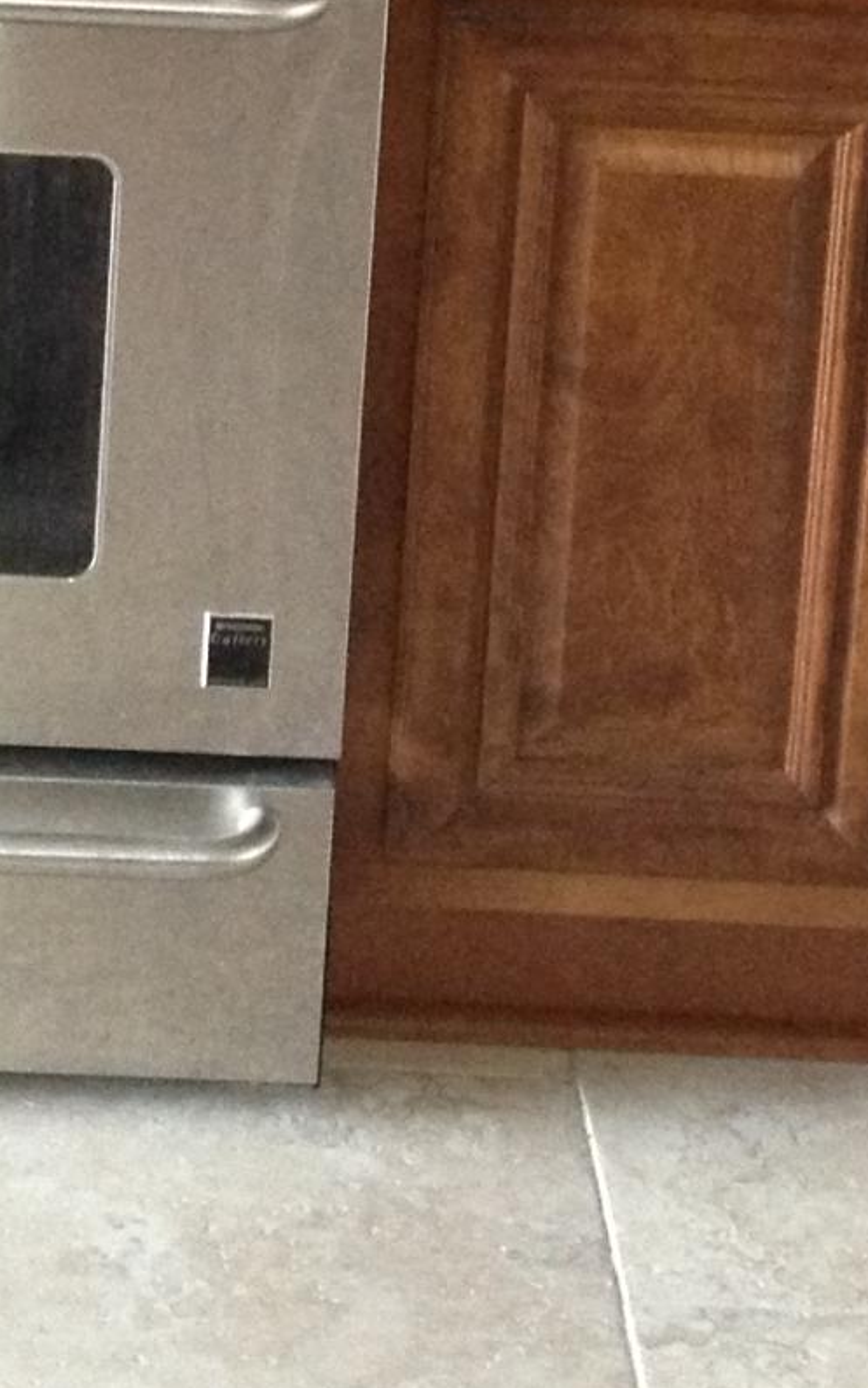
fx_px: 5298
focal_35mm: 140
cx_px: 91
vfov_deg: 14.5
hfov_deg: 9.3
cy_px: -285
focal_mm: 4.28
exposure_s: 1/20
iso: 250
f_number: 2.4
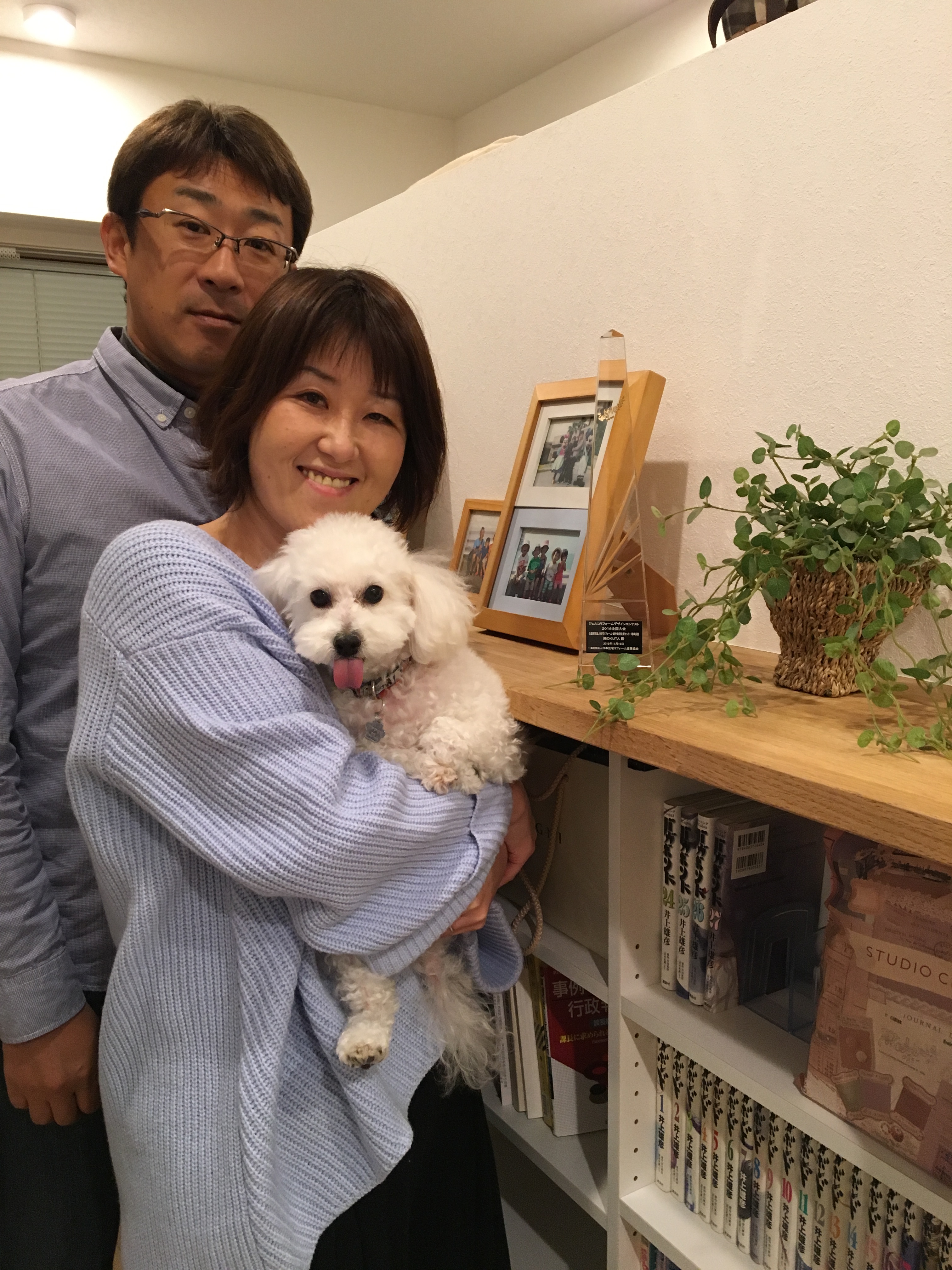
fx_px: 1063
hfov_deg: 48.2
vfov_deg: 61.7
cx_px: 476
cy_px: 635
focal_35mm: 29
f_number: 2.2
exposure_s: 1/30
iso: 125
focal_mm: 4.15
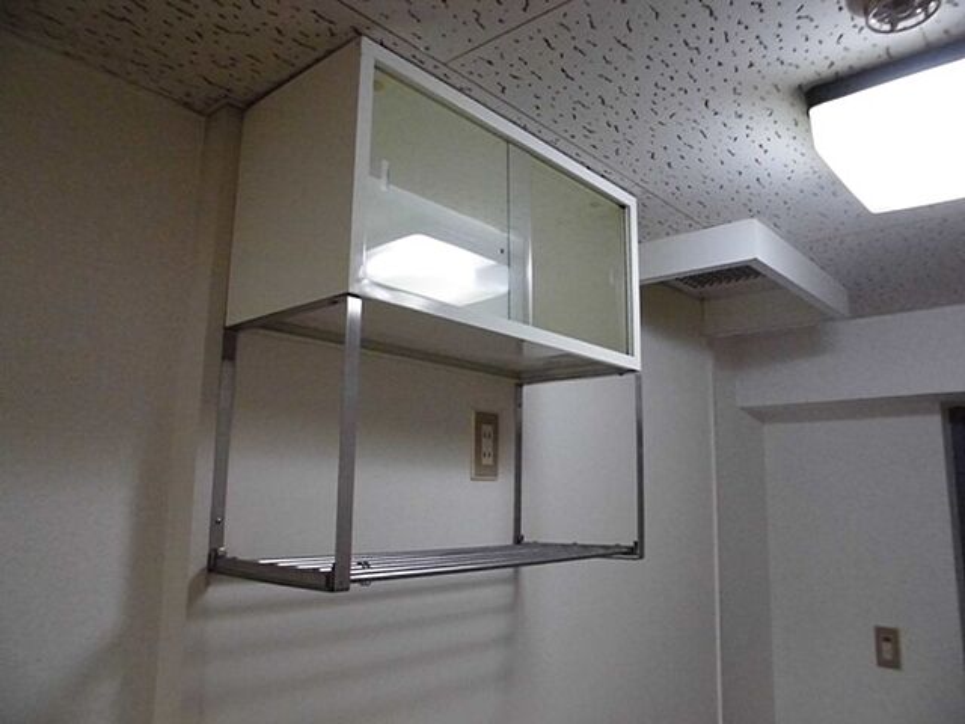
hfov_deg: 67.3
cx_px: 482
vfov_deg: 53.1
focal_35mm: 26
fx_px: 725
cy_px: 362
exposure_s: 1/40
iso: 800
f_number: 3.5
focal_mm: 4.6
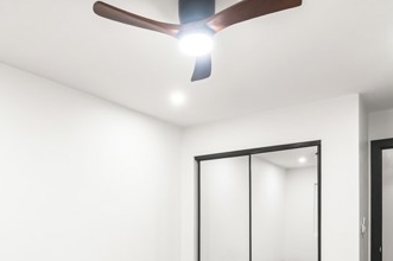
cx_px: 186
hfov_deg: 63.7
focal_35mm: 29
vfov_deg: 42.4
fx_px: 316
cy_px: 217
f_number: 7.1
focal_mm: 10
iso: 320
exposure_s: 1/6
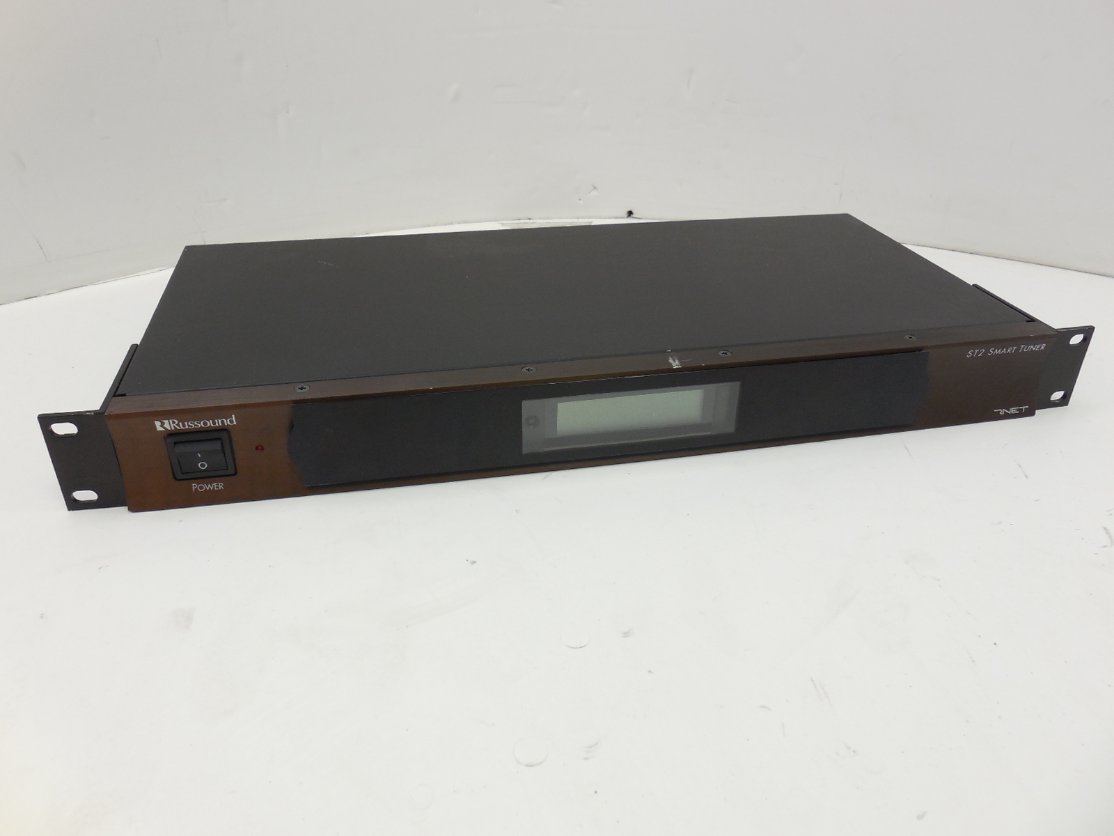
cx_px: 557
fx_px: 837
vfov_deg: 53.1
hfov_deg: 67.3
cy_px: 418
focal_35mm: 26
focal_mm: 4.6
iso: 160
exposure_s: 1/30
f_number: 3.5
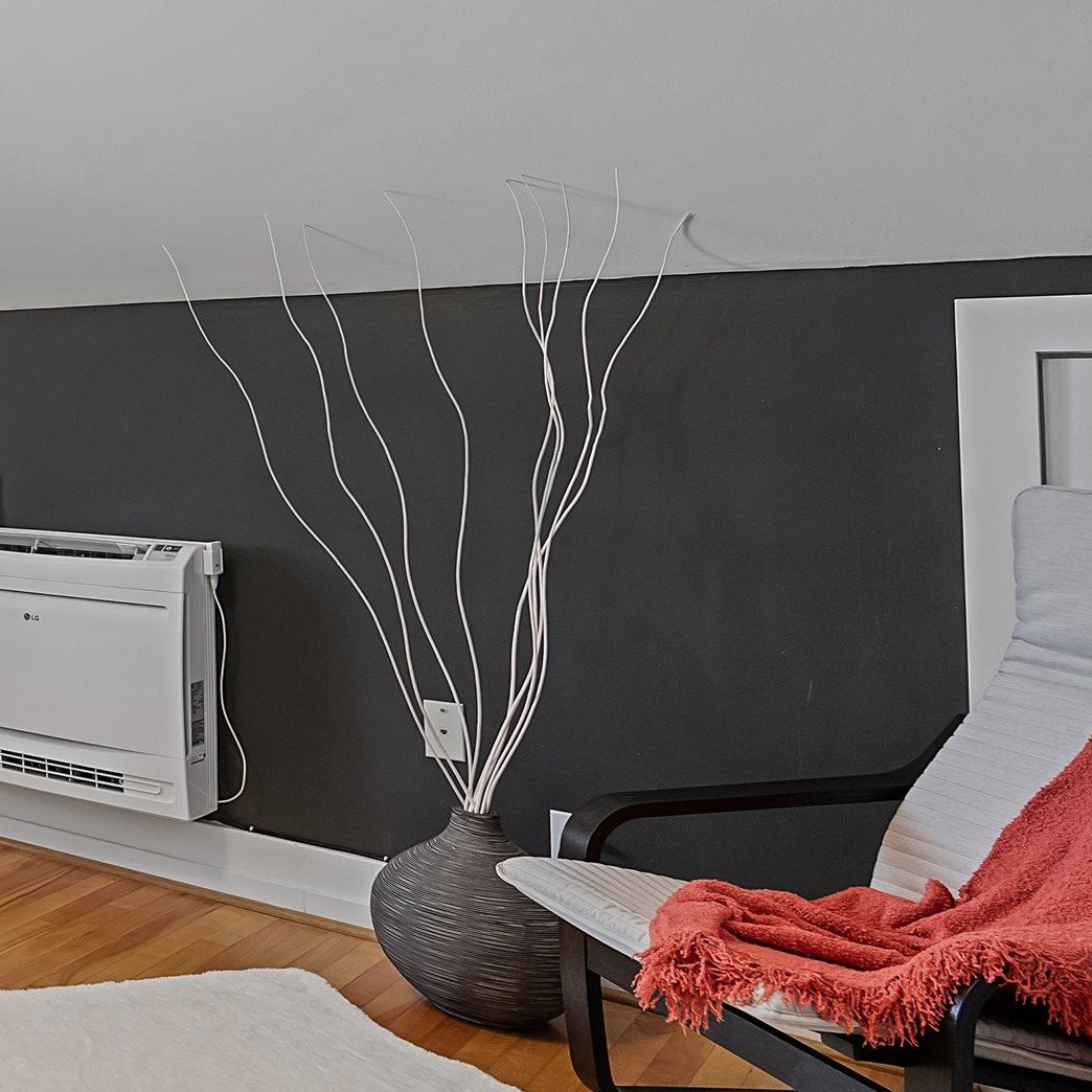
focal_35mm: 40
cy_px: 338
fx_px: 1428
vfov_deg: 41.2
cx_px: -481
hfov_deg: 29.2
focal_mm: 16
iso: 250
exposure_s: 1/15
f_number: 8
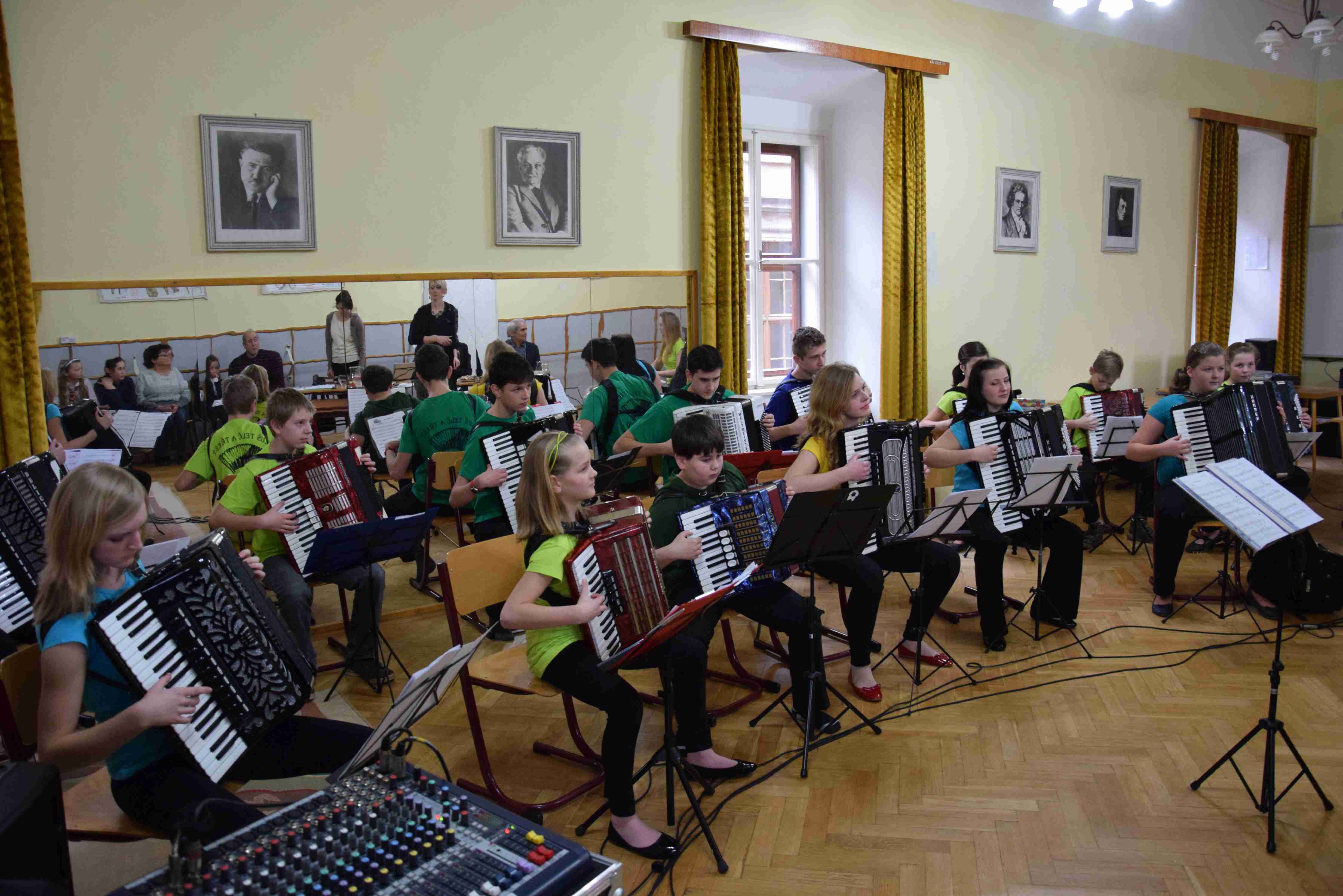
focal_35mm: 27
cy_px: 448
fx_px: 1007
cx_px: 672
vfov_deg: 48.0
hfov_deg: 67.4
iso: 1600
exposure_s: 1/60
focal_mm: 18
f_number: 4
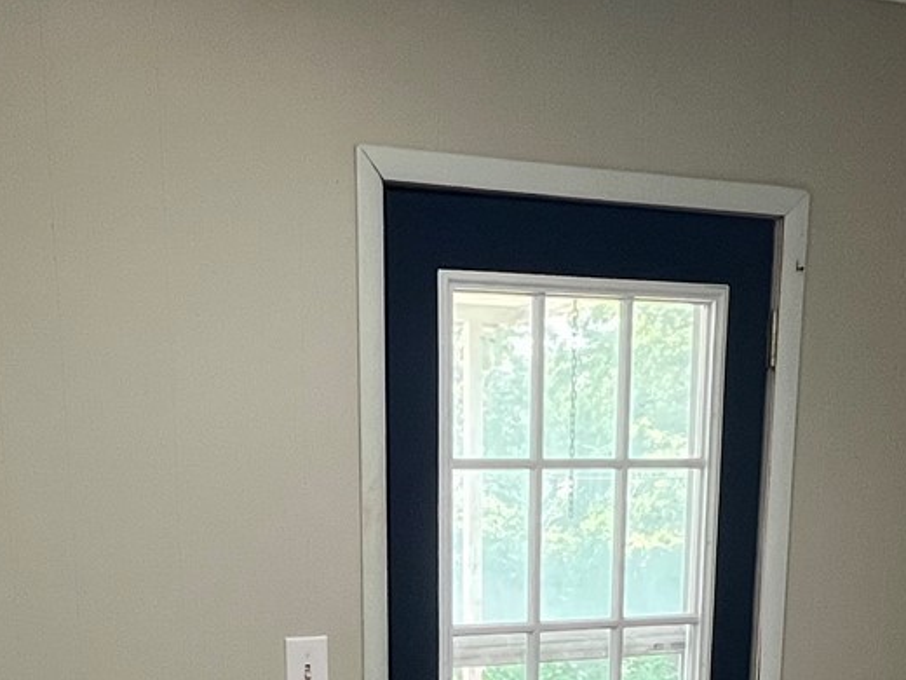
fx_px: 1256
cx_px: 396
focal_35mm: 48
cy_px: 821
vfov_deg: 26.7
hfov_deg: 39.6
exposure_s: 1/120
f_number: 1.8
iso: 250
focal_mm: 1.57
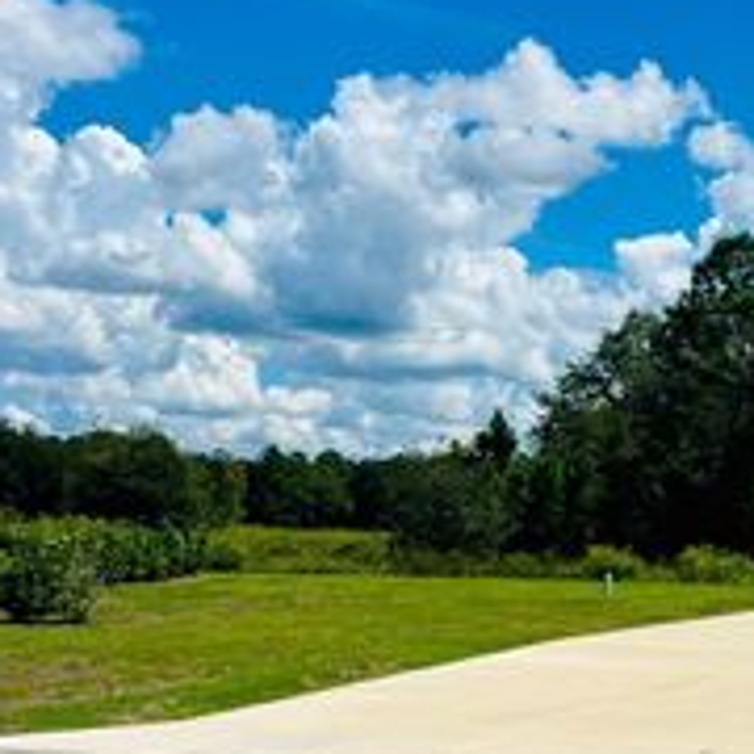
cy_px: 593
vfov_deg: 26.4
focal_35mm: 64
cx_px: 808
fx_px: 1577
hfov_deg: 25.2
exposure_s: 1/8696
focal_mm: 5.7
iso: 50
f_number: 1.5
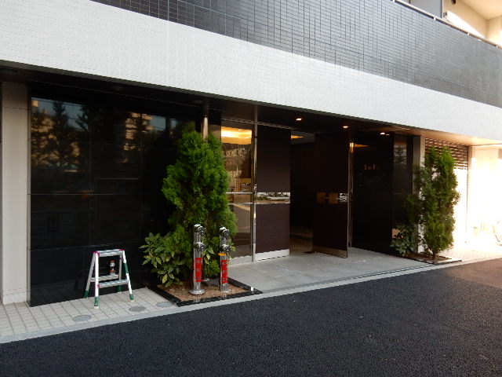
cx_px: 251
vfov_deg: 54.9
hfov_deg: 69.4
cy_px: 188
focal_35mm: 25
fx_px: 363
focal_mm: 4.5
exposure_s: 1/80
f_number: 3.7
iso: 125
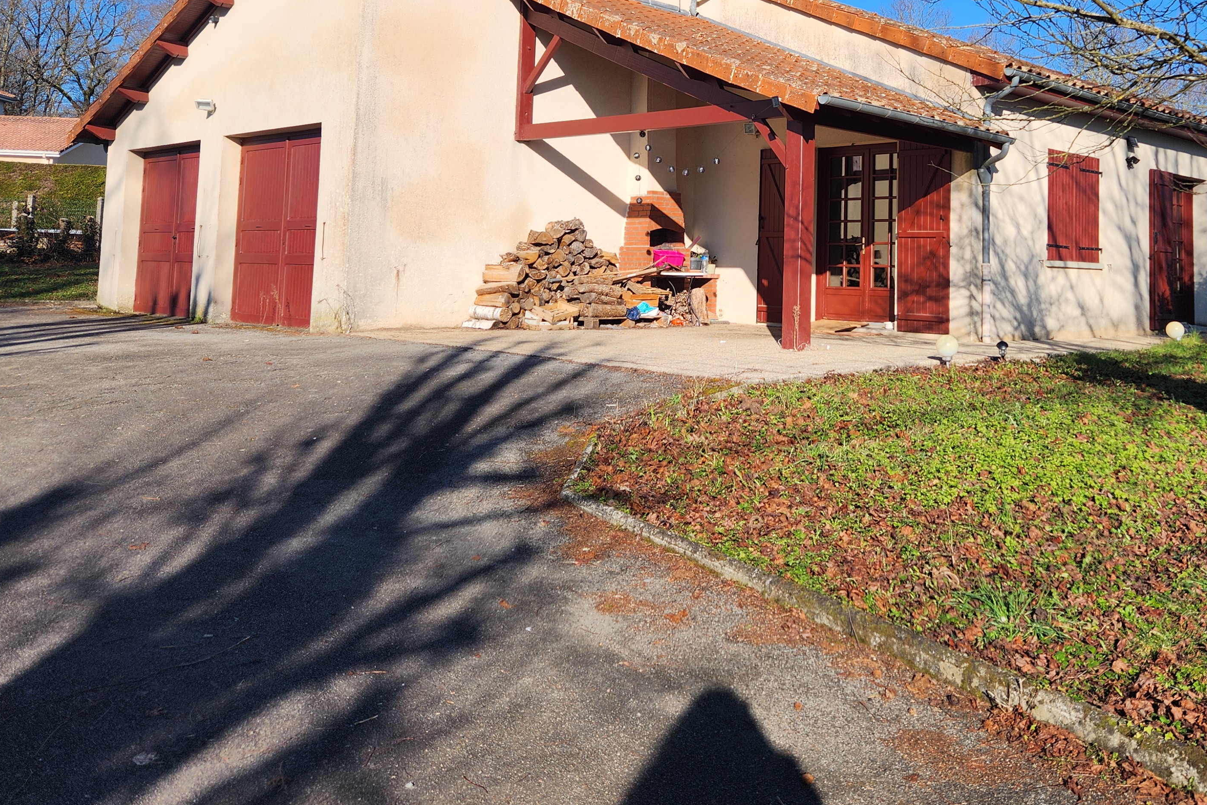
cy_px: 183
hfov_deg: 54.9
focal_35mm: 34
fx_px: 1140
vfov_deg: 37.7
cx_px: 777
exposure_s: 1/1920
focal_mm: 5.4
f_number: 1.8
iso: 20
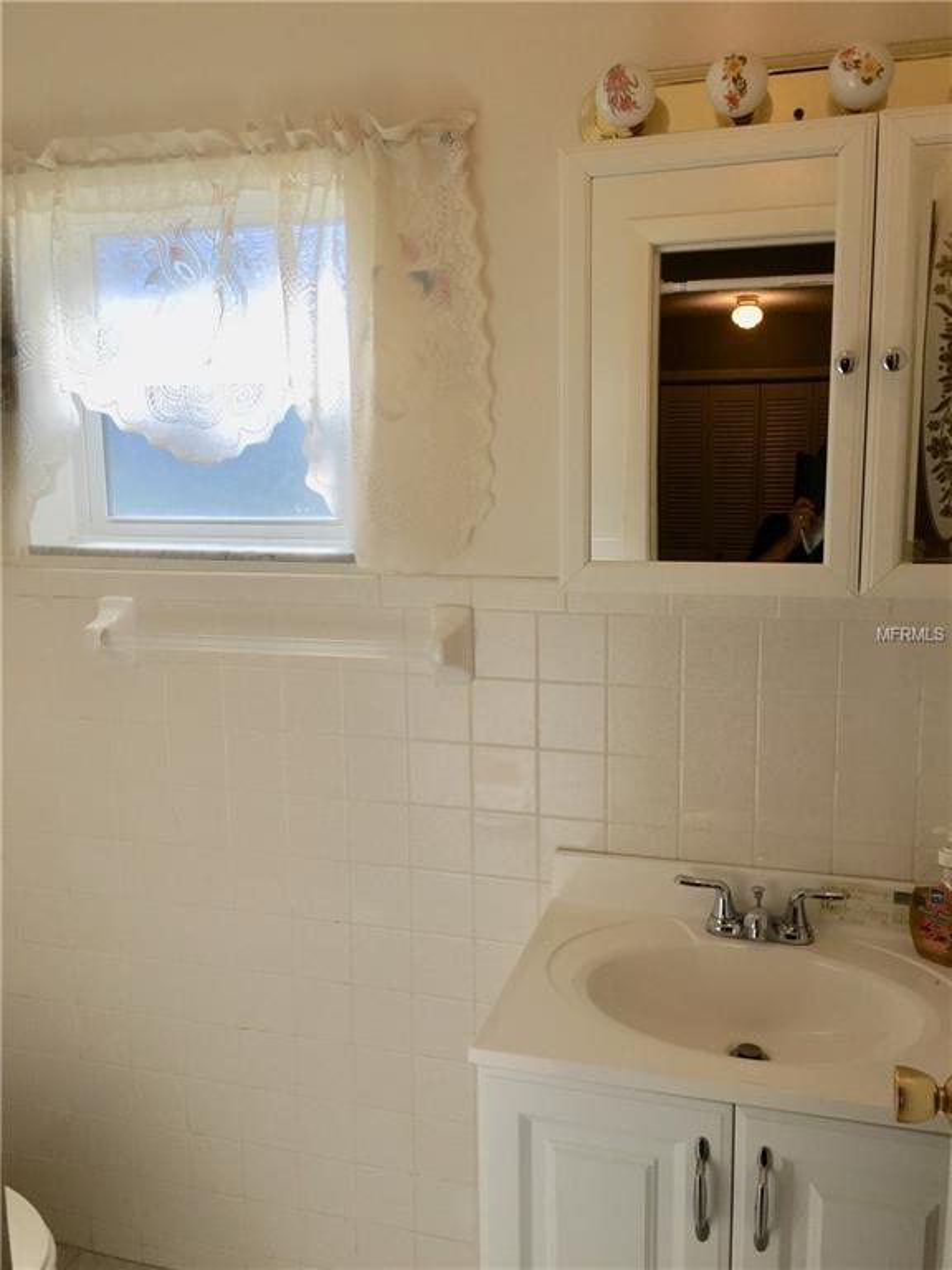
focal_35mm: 29
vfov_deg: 61.7
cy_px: 635
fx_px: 1063
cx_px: 476
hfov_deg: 48.2
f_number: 2.2
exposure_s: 1/309
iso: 32
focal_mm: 4.15
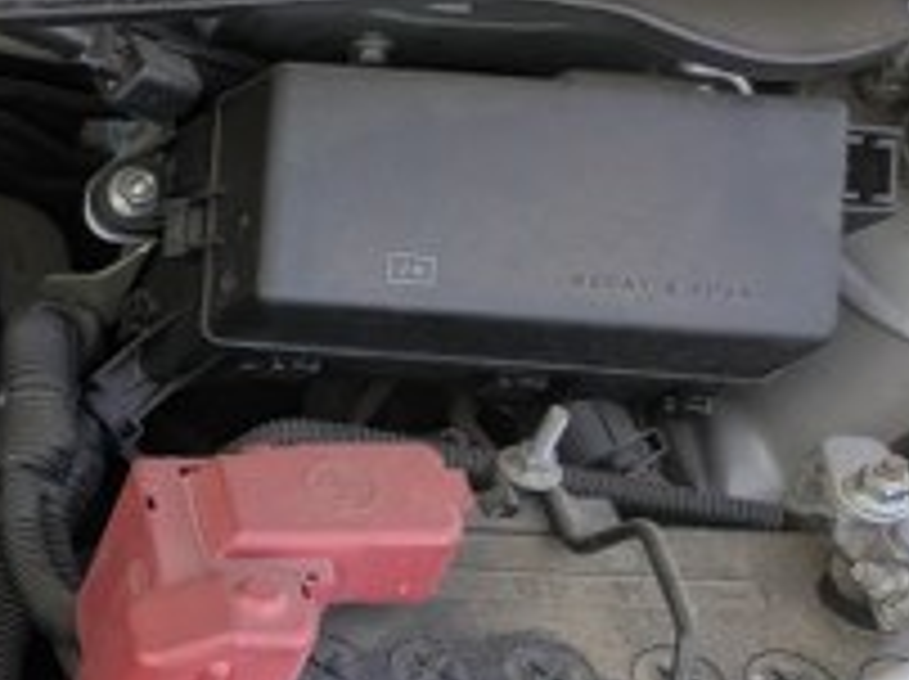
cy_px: 829
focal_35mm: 99
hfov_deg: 16.0
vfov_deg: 14.4
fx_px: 2597
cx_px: -857
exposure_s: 1/477
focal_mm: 5.43
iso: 40
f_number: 1.89
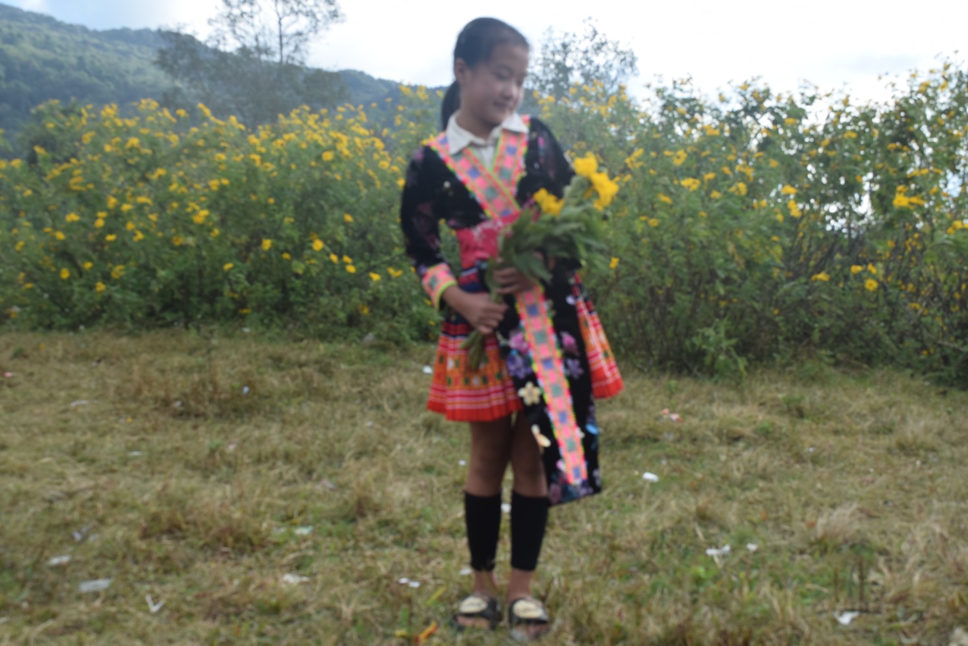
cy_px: 323
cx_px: 484
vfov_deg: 35.5
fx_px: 1009
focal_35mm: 38
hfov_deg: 51.3
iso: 200
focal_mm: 25
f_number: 9
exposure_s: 1/320
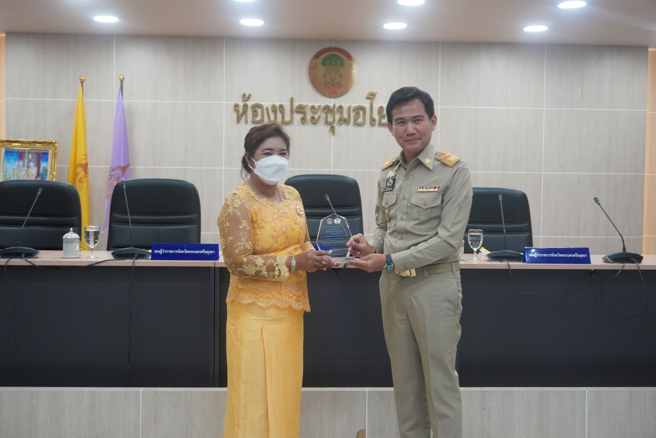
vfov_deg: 34.2
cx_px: 328
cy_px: 219
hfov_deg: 49.6
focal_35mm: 39
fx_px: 711
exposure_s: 1/40
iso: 400
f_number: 4.5
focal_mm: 26
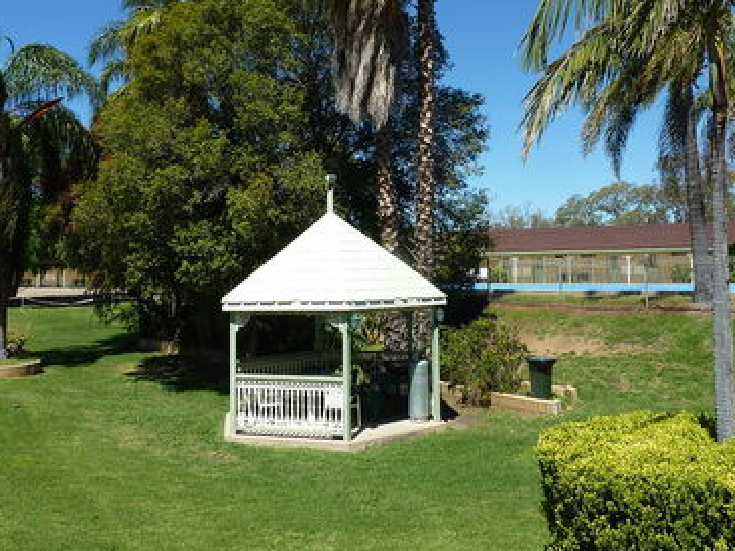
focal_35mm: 33
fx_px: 701
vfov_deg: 42.5
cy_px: 196
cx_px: 408
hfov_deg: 55.2
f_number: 4.5
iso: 80
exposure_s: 1/500
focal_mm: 4.1
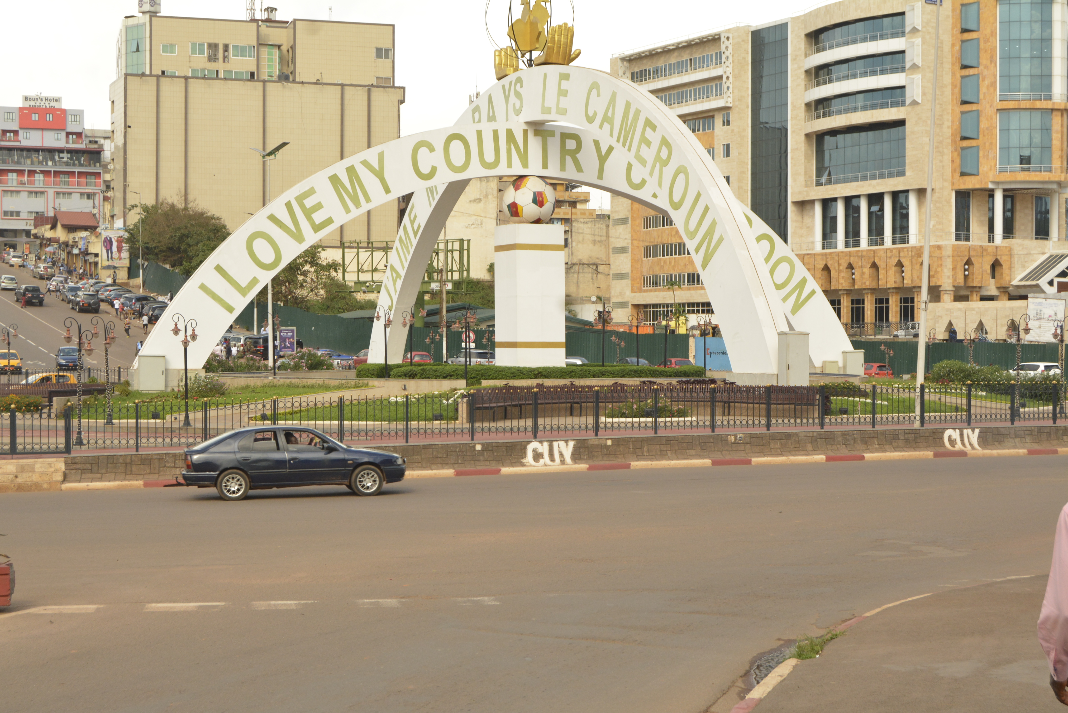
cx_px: 534
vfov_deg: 23.8
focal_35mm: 57
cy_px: 356
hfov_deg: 35.0
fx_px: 1691
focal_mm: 38
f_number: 10
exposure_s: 1/400
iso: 800
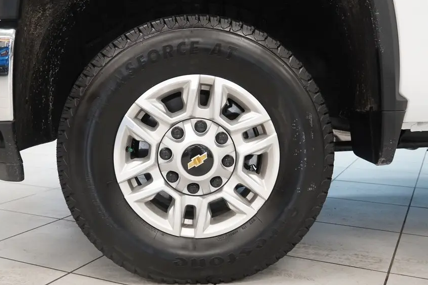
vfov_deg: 32.2
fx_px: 495
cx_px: 203
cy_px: 154
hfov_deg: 46.8
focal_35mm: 42
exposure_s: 1/40
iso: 2000
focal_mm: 23
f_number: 4
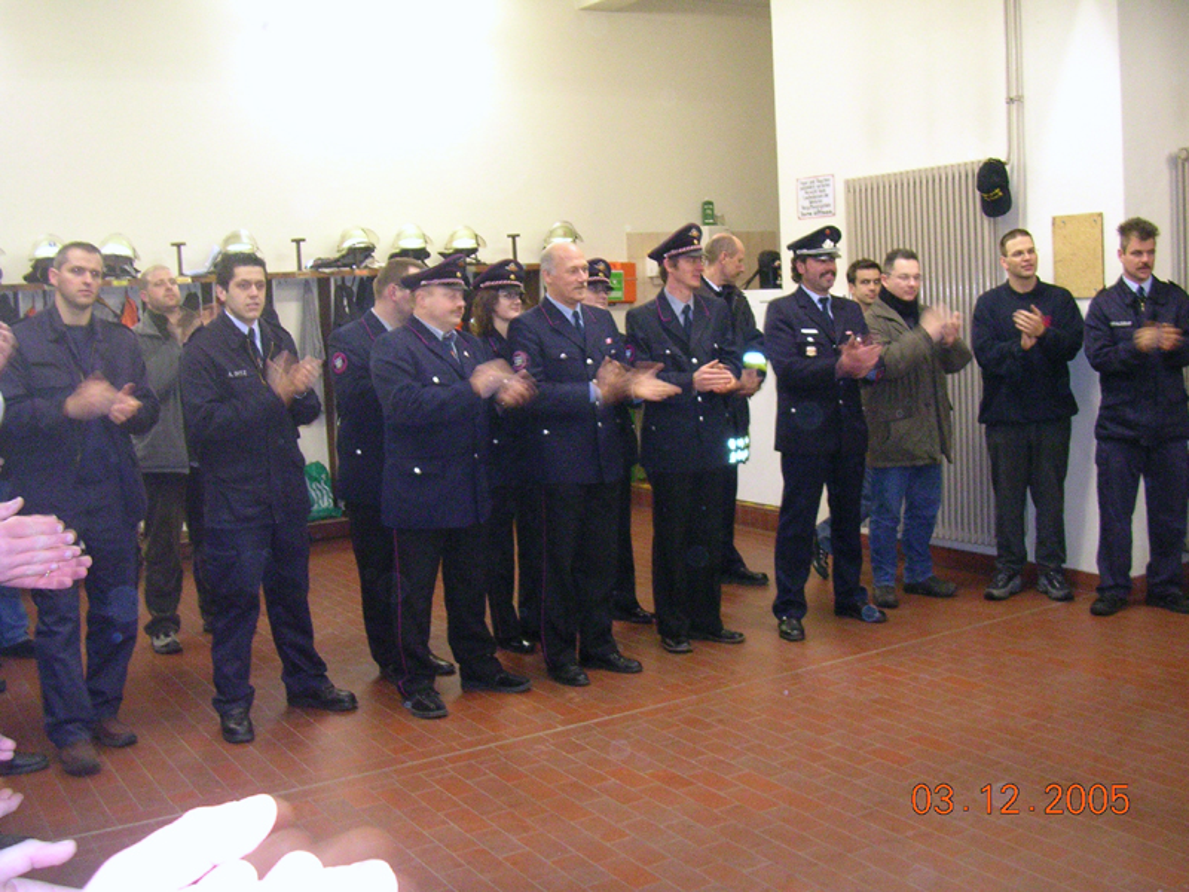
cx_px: 594
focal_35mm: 38
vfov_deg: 37.7
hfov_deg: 49.0
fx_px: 1305
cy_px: 446
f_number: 2.8
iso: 400
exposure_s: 1/10
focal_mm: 5.8
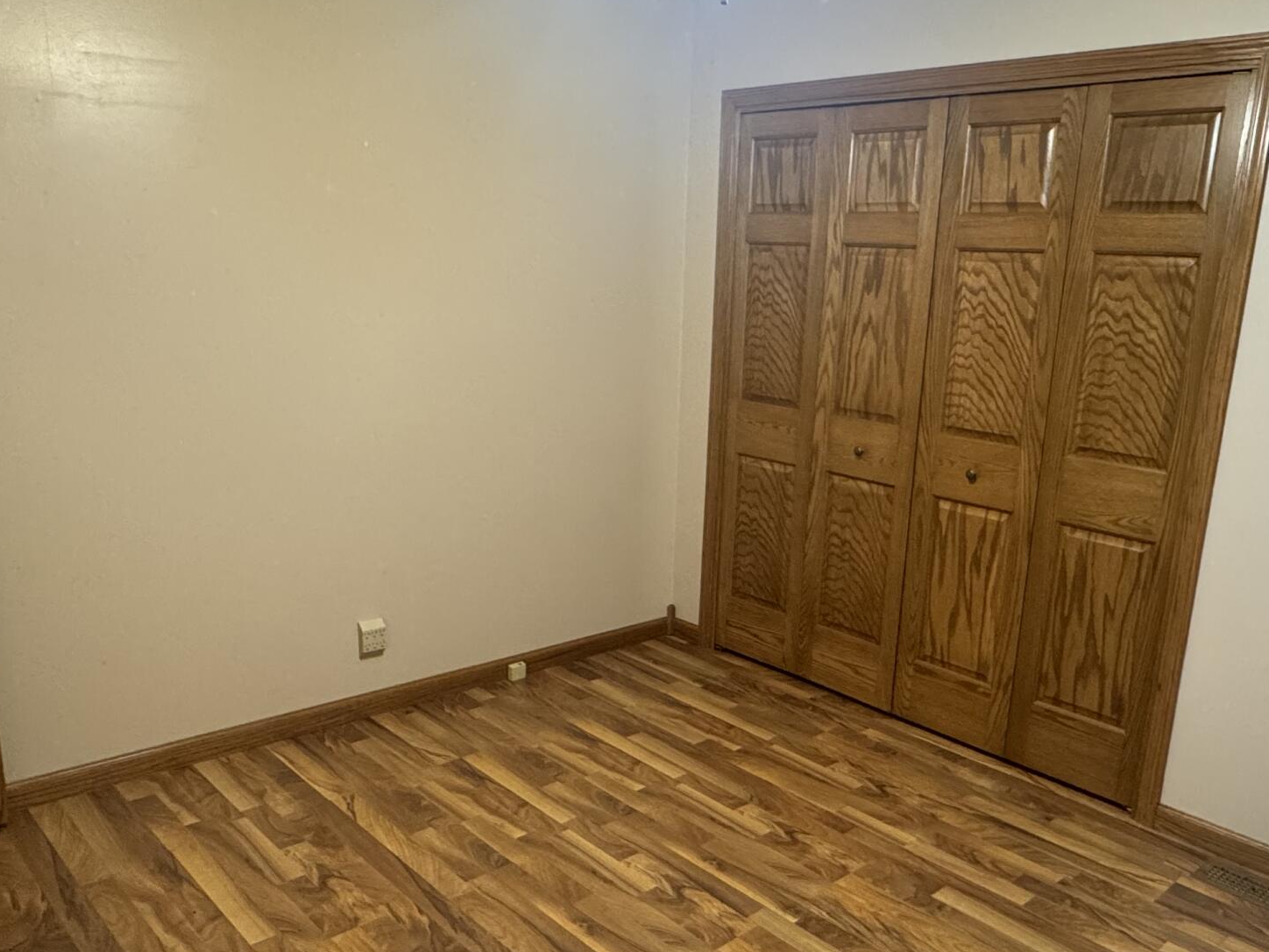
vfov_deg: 48.0
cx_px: 769
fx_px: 1063
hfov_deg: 61.1
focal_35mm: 29
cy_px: 556
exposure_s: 1/60
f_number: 2.2
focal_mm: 2.22
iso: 500
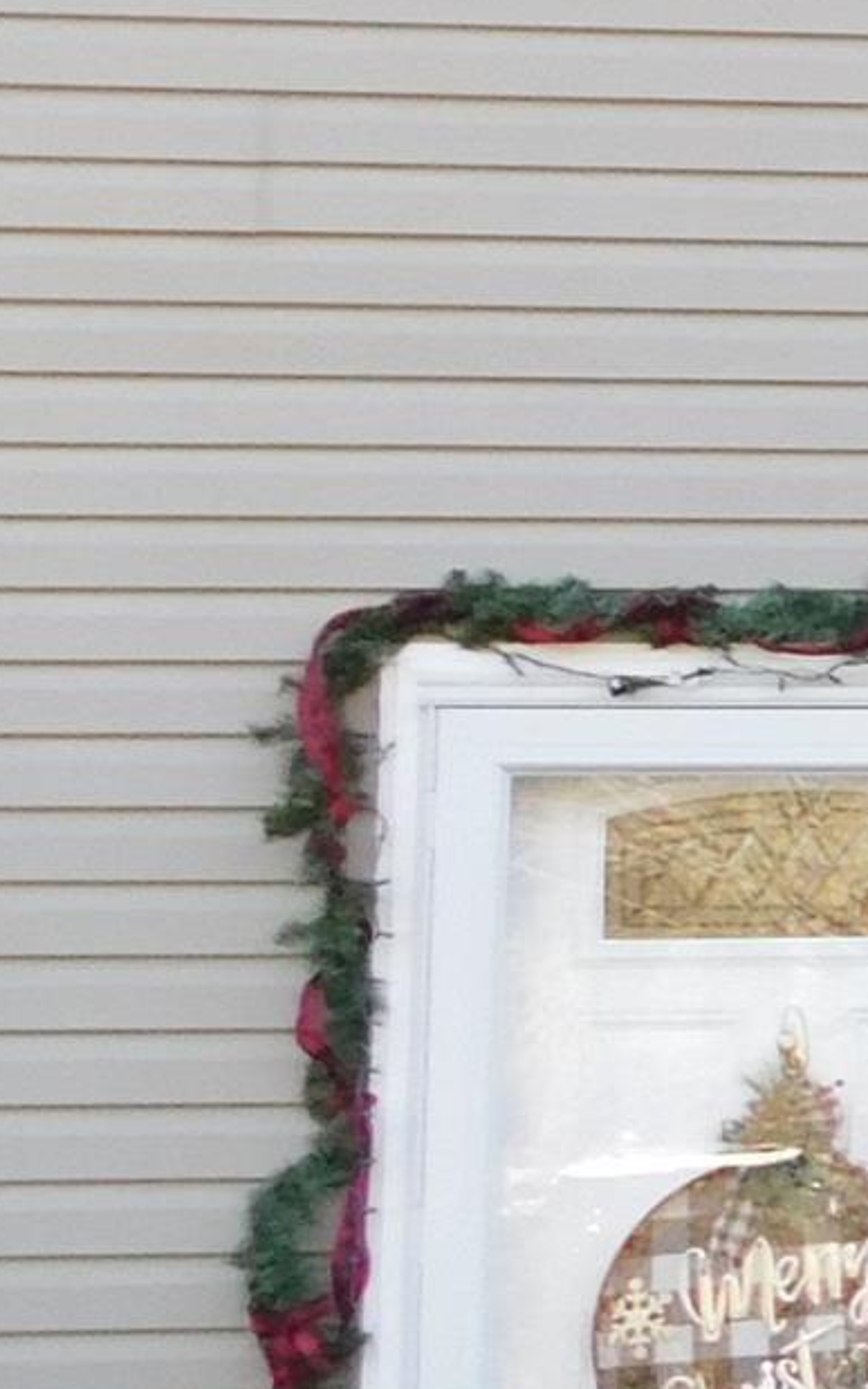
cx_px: 2857
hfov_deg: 8.5
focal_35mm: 121
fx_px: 4579
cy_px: 738
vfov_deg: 17.2
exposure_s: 1/200
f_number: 3
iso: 125
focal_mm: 4
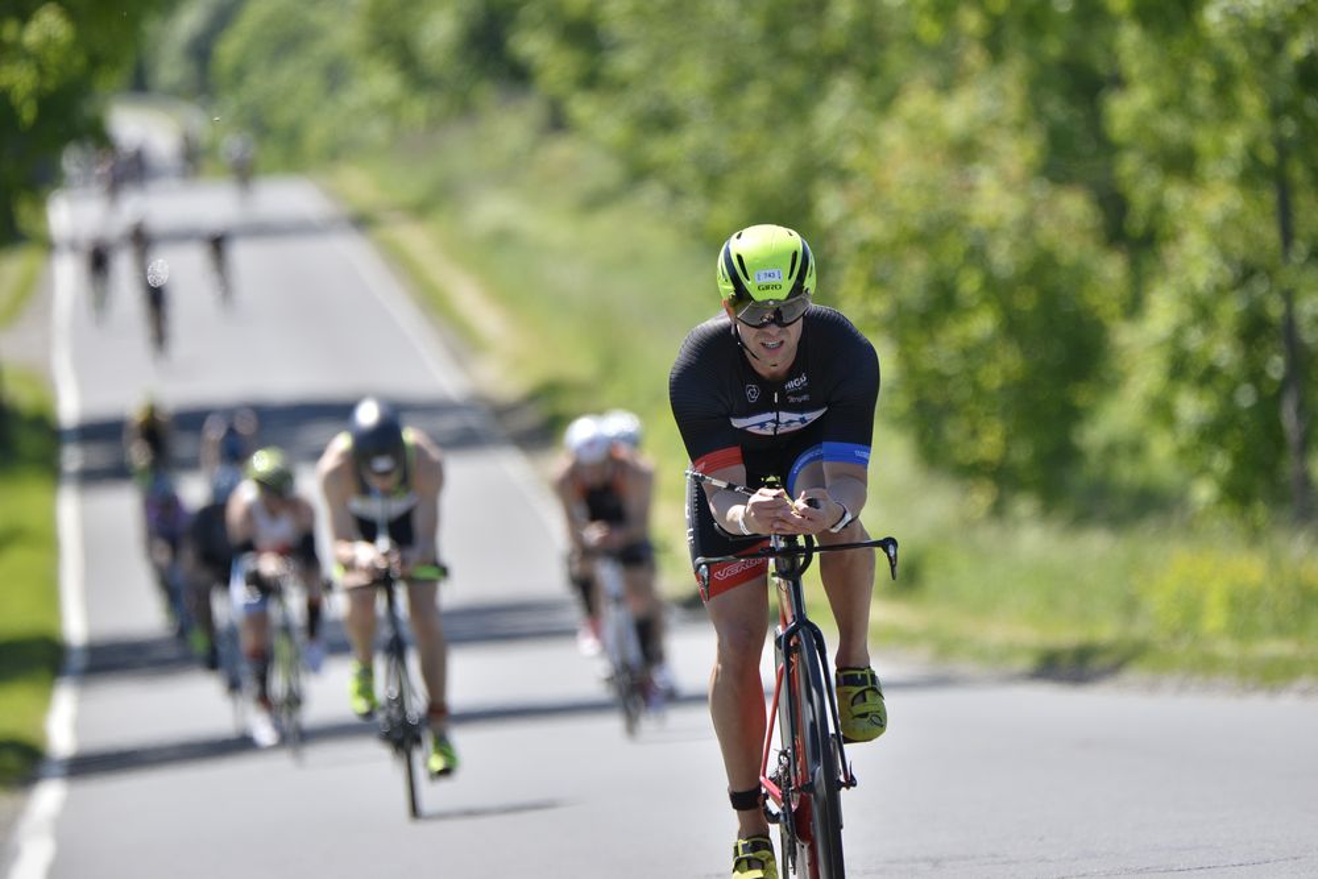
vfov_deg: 3.1
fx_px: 16476
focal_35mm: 450
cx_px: 659
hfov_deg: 4.6
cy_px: 440
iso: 400
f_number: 6.3
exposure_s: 1/1600
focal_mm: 450
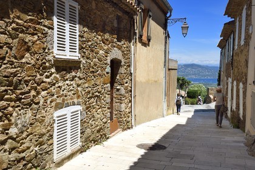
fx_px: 269
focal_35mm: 38
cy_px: 85
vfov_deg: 35.1
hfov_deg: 50.7
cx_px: 128
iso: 200
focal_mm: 38
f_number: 11
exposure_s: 1/400
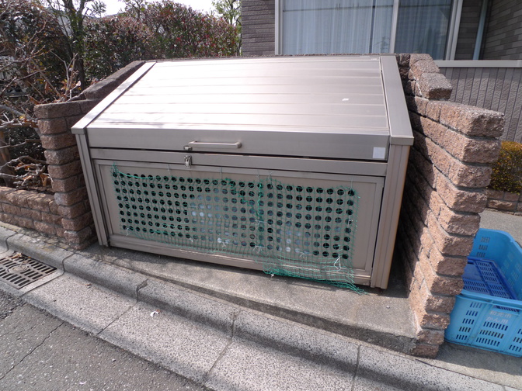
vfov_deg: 54.9
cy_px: 190
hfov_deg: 69.4
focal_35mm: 25
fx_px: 377
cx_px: 258
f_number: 4
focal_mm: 5.1
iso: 80
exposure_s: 1/640
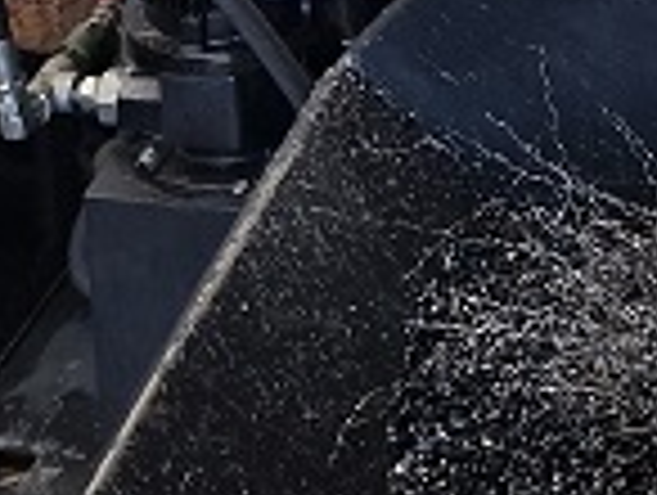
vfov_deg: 9.9
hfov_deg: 15.0
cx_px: 810
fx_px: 2395
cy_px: -806
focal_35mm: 126
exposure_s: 1/100
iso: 200
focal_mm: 6.4
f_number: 1.8
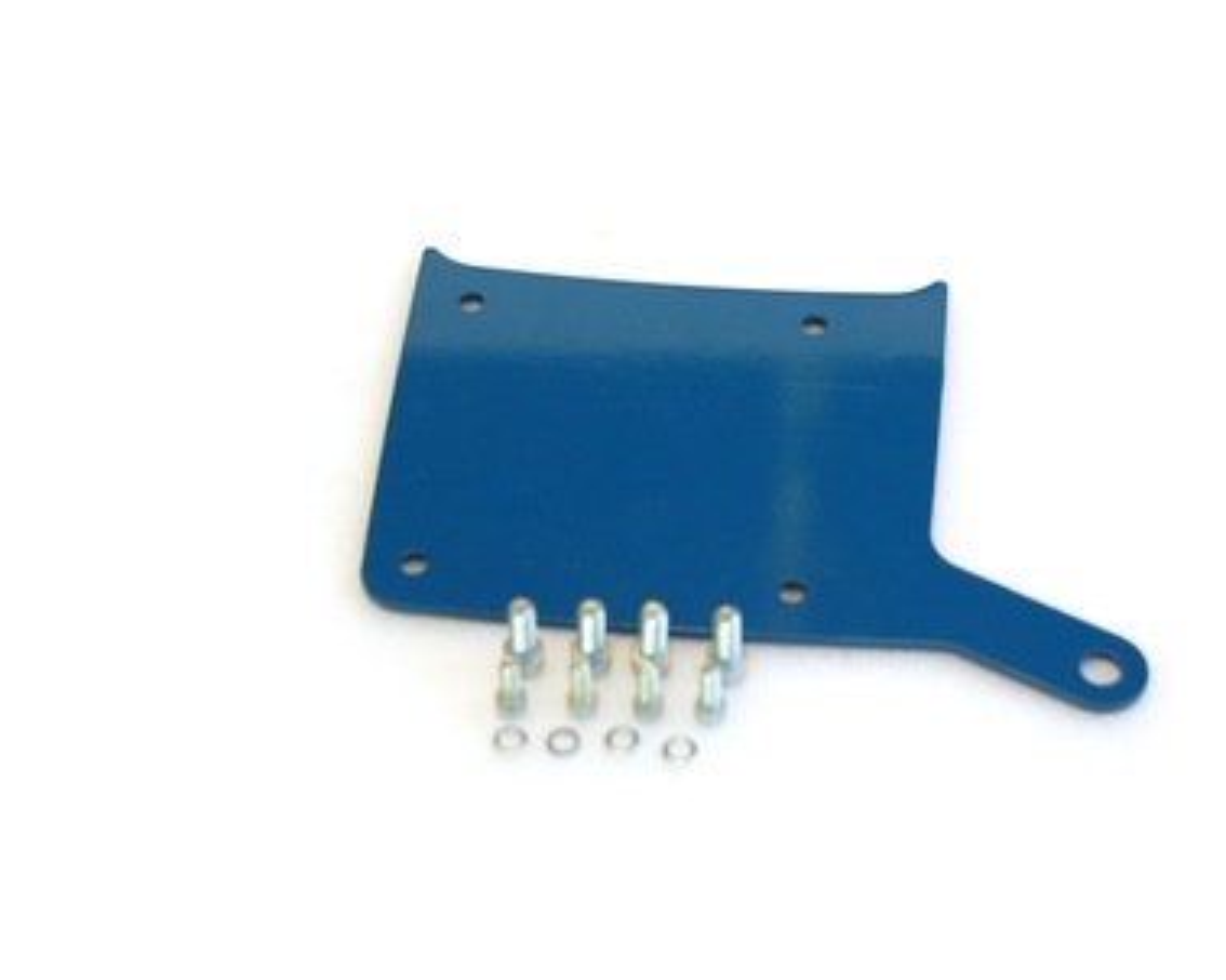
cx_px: 636
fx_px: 2357
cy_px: 492
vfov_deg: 23.5
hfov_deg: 29.2
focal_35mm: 65
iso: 400
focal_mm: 38
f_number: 5
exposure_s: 1/60
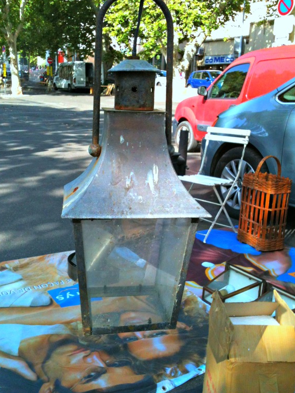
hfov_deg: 38.7
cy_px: 193
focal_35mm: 37
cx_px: 150
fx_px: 420
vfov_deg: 50.1
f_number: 2.8
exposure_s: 1/303
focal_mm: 3.85
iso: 64
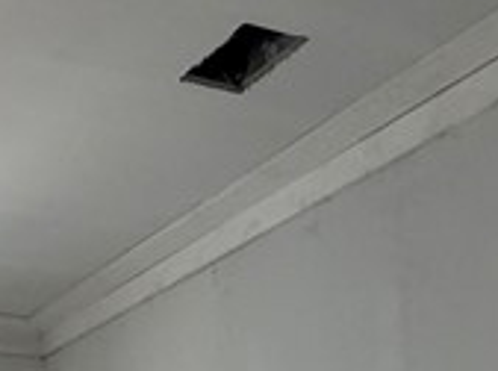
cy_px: 751
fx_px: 1220
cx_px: 59
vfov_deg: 14.3
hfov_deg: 22.6
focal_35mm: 85
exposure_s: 1/121
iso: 250
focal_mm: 2.22
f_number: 2.2
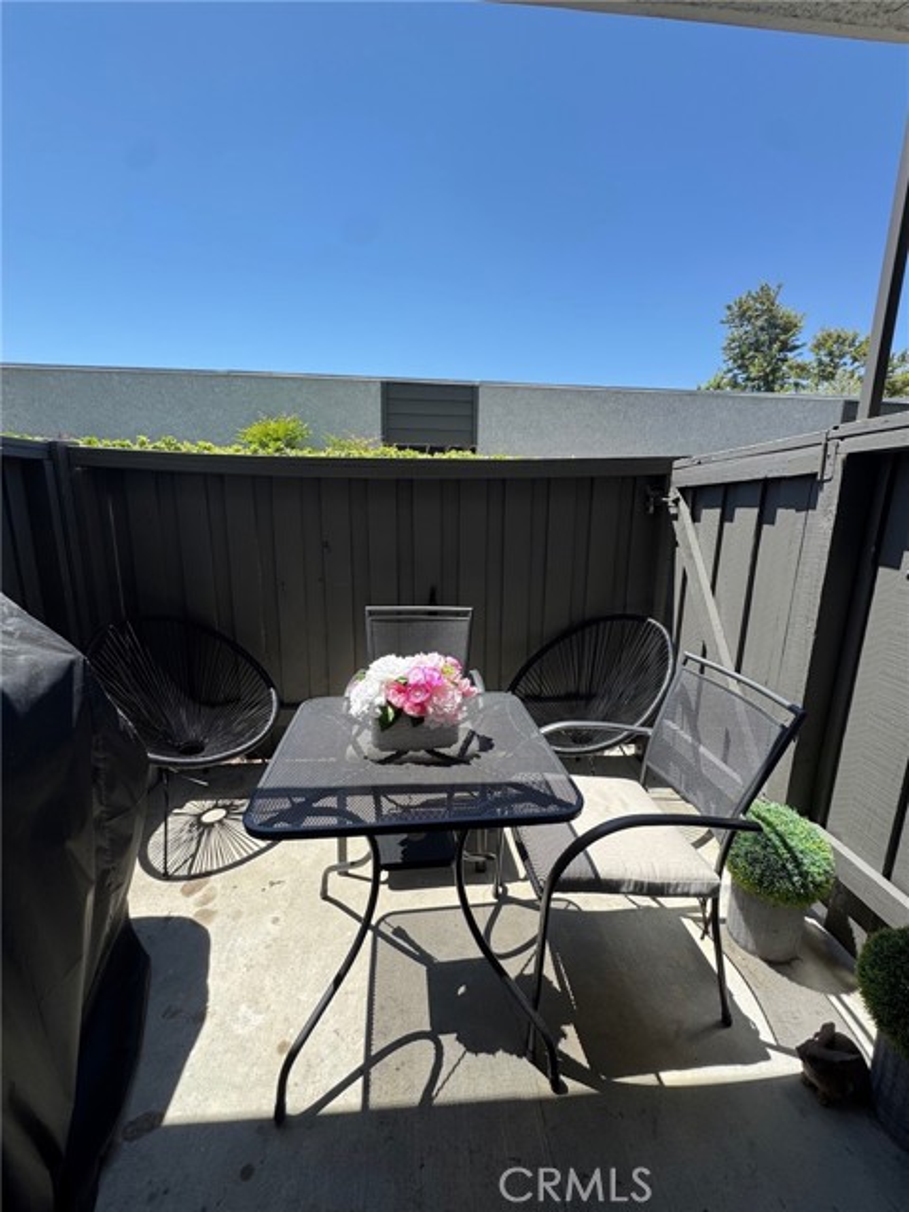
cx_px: 454
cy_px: 606
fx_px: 490
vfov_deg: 102.1
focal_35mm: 14
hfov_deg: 85.7
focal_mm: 2.22
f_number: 2.2
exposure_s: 1/763
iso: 50
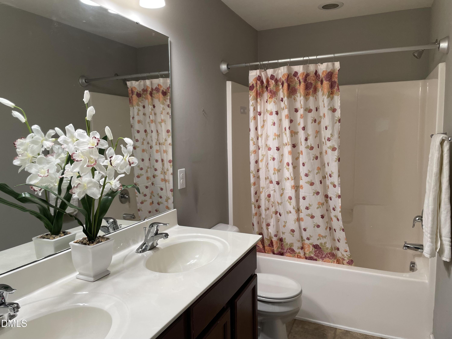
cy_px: 170
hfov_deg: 67.3
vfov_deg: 53.1
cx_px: 226
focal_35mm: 26
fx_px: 339
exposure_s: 1/60
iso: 80
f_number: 1.6
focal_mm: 4.2
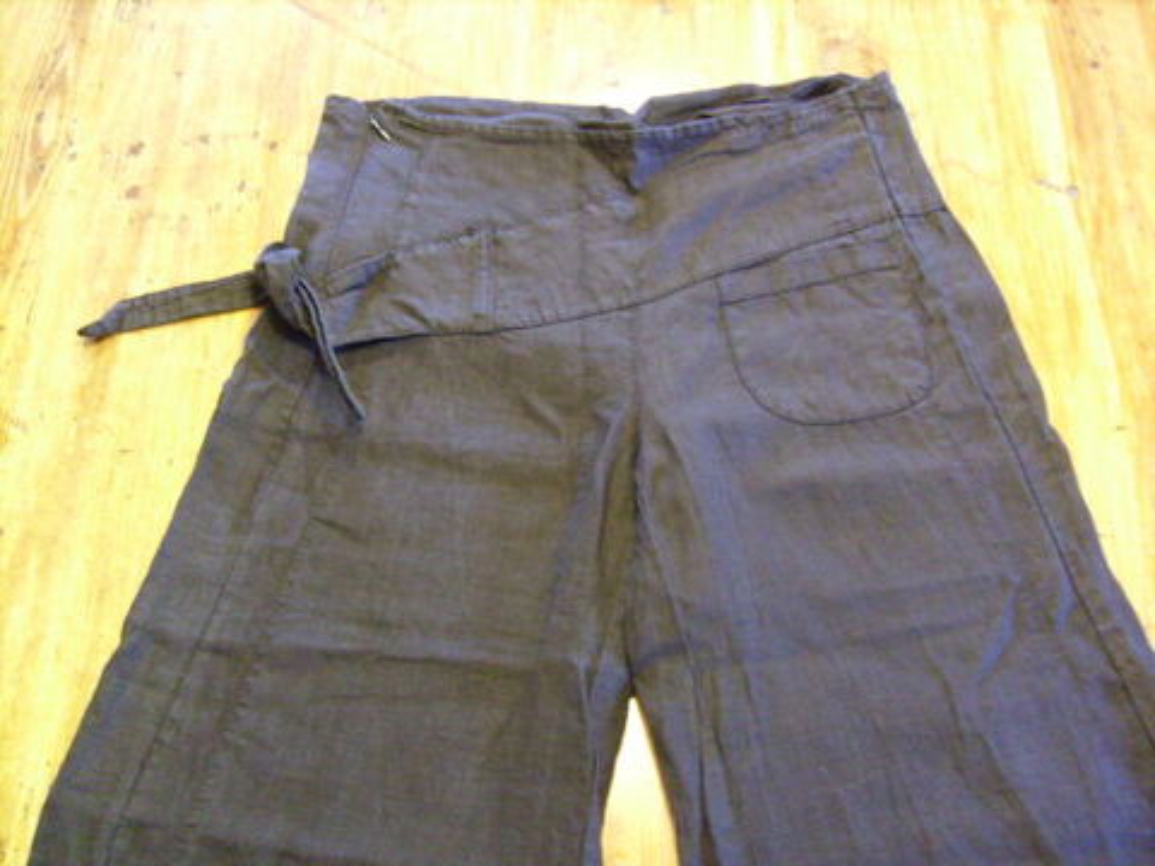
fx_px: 1168
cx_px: 578
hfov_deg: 52.6
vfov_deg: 40.7
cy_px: 433
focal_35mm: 35
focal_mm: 5.8
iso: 200
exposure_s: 1/6
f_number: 2.8
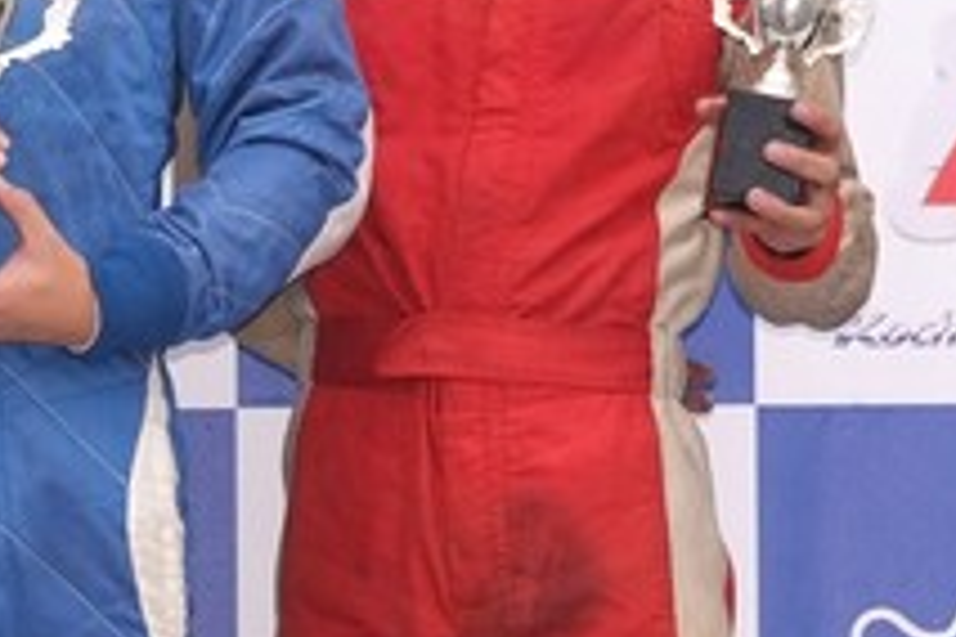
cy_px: 148
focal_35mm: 382
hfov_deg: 5.4
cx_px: -40
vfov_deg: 3.6
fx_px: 10143
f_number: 5.6
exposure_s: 1/125
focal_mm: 75
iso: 400
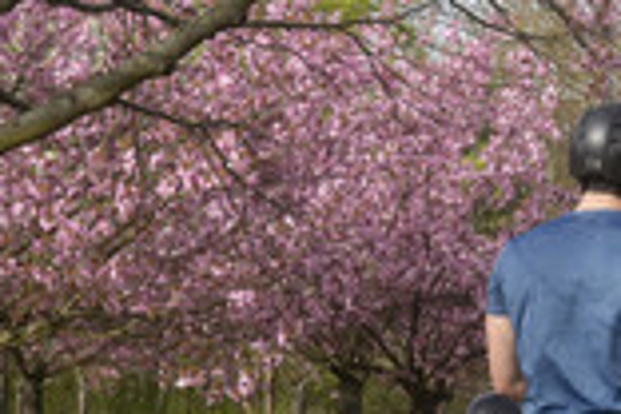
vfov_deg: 10.5
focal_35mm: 130
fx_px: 2242
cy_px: 330
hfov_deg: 15.6
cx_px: 512
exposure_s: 1/1600
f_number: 5
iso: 640
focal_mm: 30
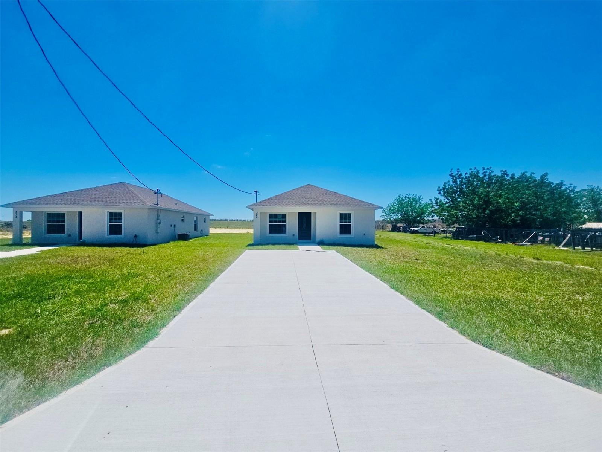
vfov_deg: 89.9
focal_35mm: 13
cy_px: 226
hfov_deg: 106.2
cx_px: 301
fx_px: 226
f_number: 2.2
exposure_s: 1/5000
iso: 50
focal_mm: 2.2
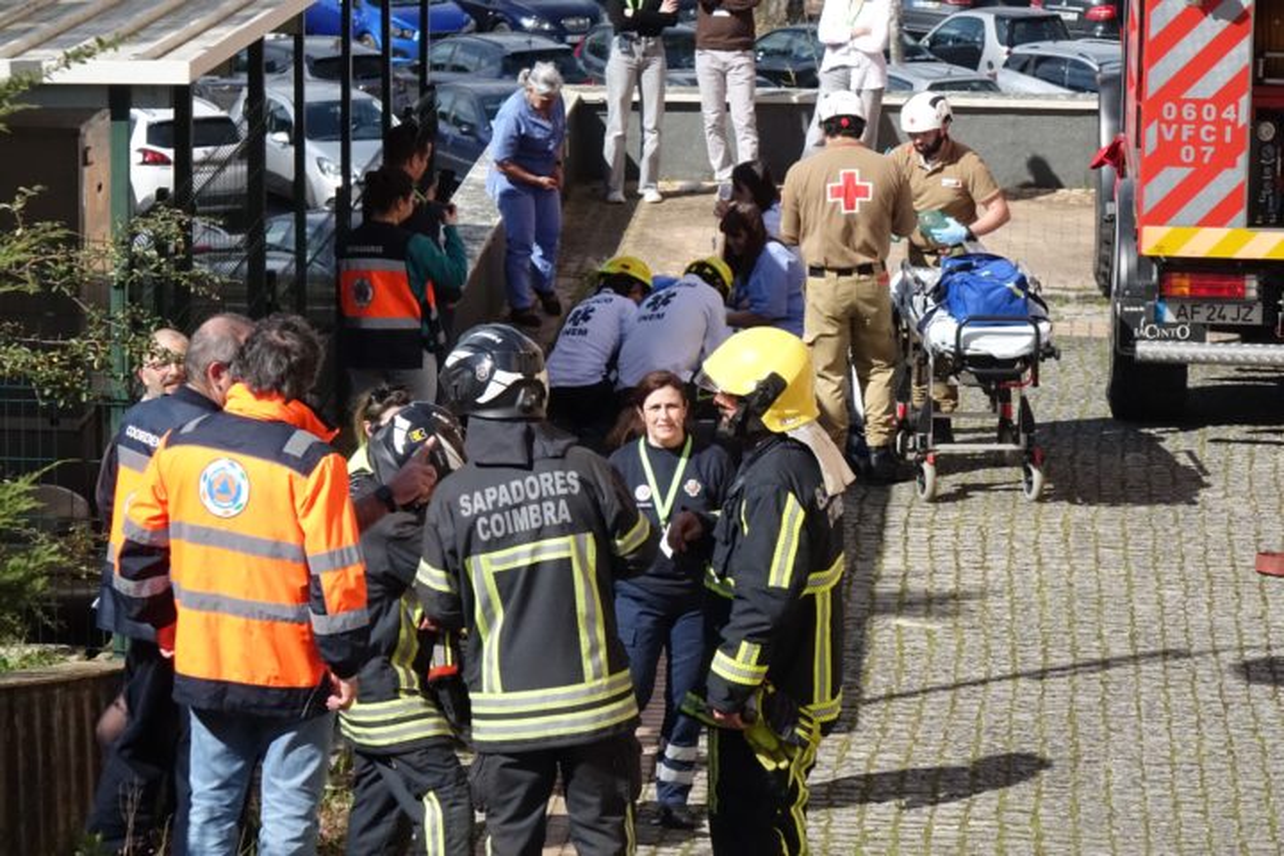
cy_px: 428
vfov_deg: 8.5
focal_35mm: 161
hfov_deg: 12.8
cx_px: 642
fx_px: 5742
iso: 2000
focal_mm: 59.09
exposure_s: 1/800
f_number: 5.6
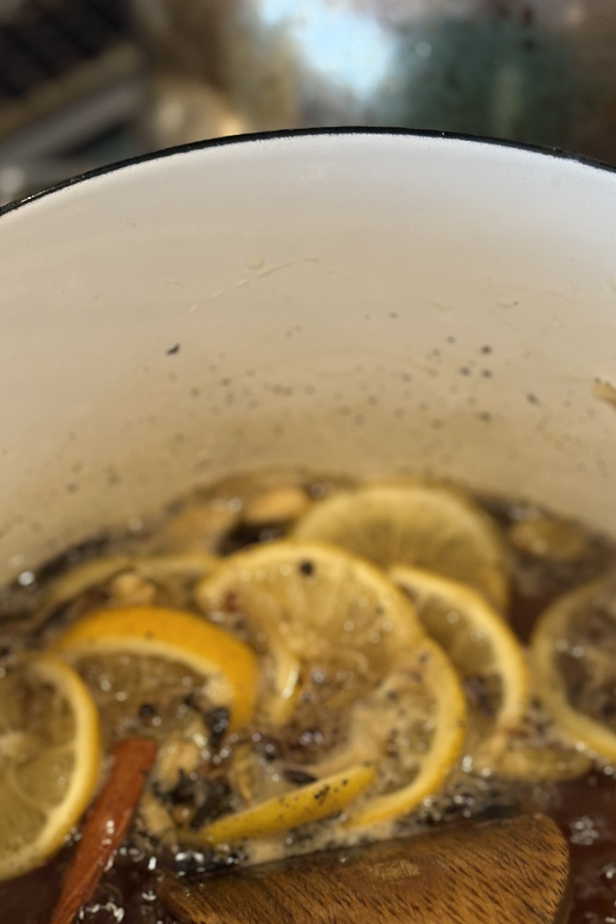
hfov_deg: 14.7
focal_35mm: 93
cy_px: 668
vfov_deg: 21.8
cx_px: 367
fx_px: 2387
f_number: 1.6
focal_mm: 5.96
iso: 125
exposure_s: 1/60
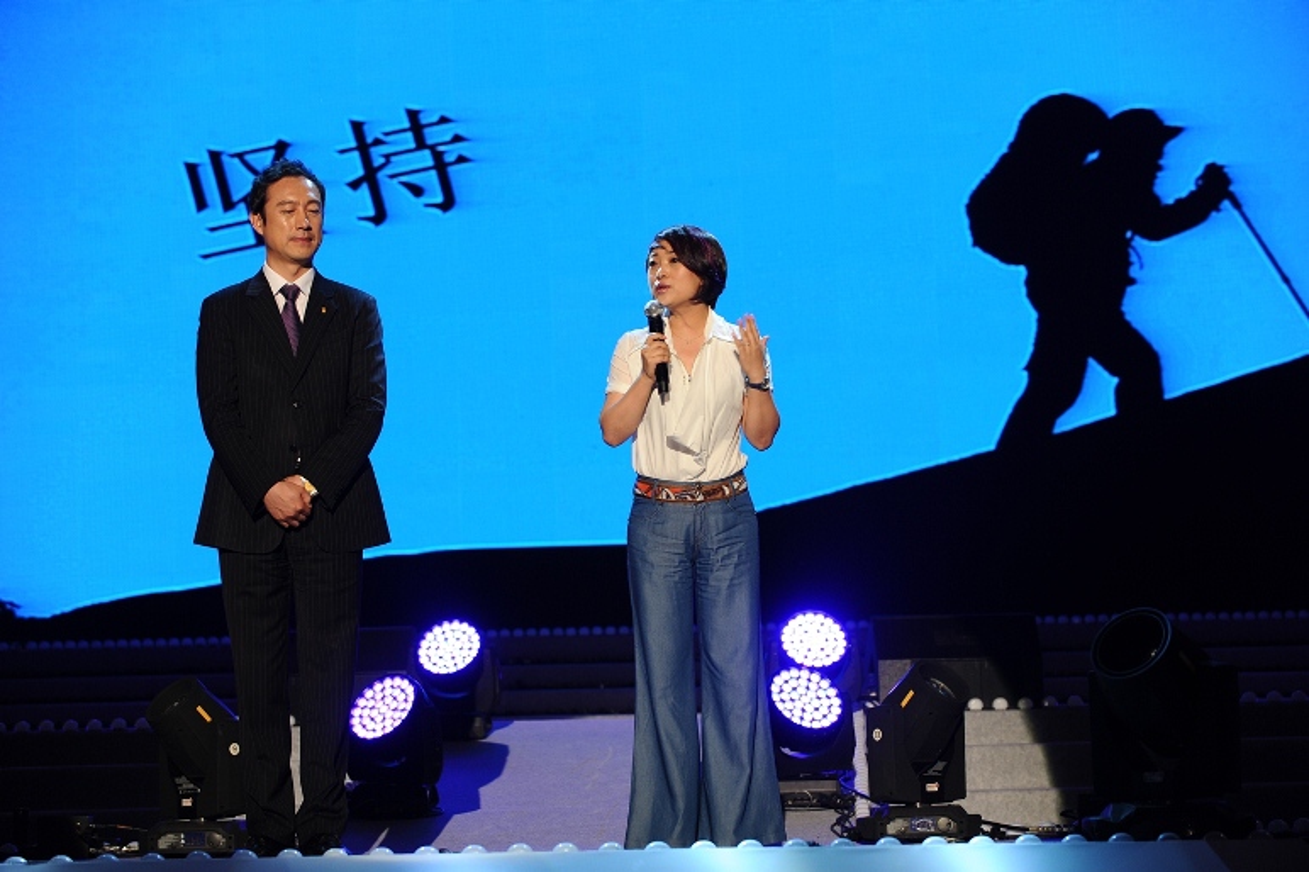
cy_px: 436
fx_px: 3707
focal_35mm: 102
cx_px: 654
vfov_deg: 13.4
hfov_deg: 20.0
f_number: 4
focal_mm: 102
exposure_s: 1/125
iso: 500
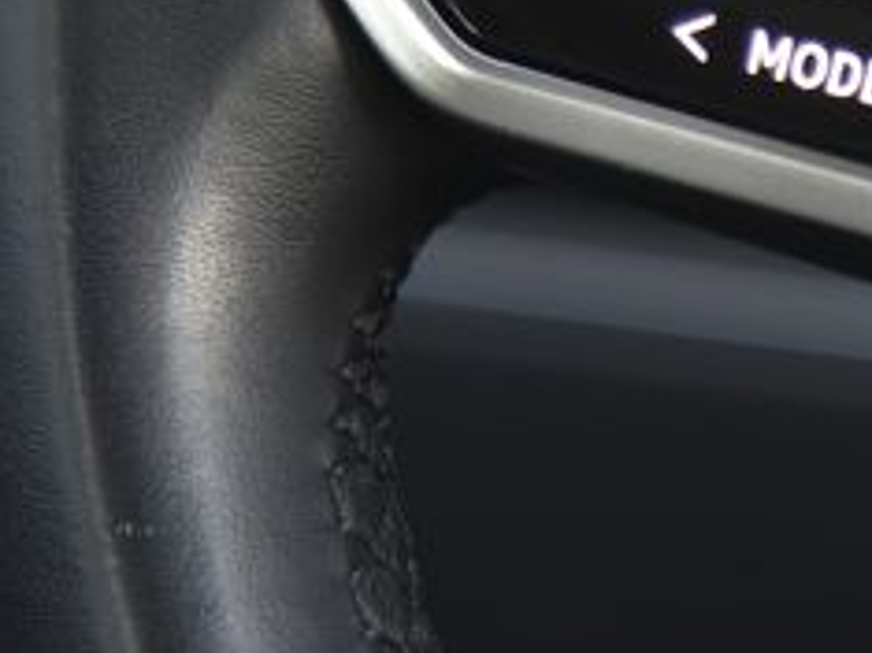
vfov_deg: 2.9
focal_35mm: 504
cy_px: -178
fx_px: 12690
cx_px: 972
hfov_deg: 3.9
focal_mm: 120
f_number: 4
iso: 500
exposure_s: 1/60
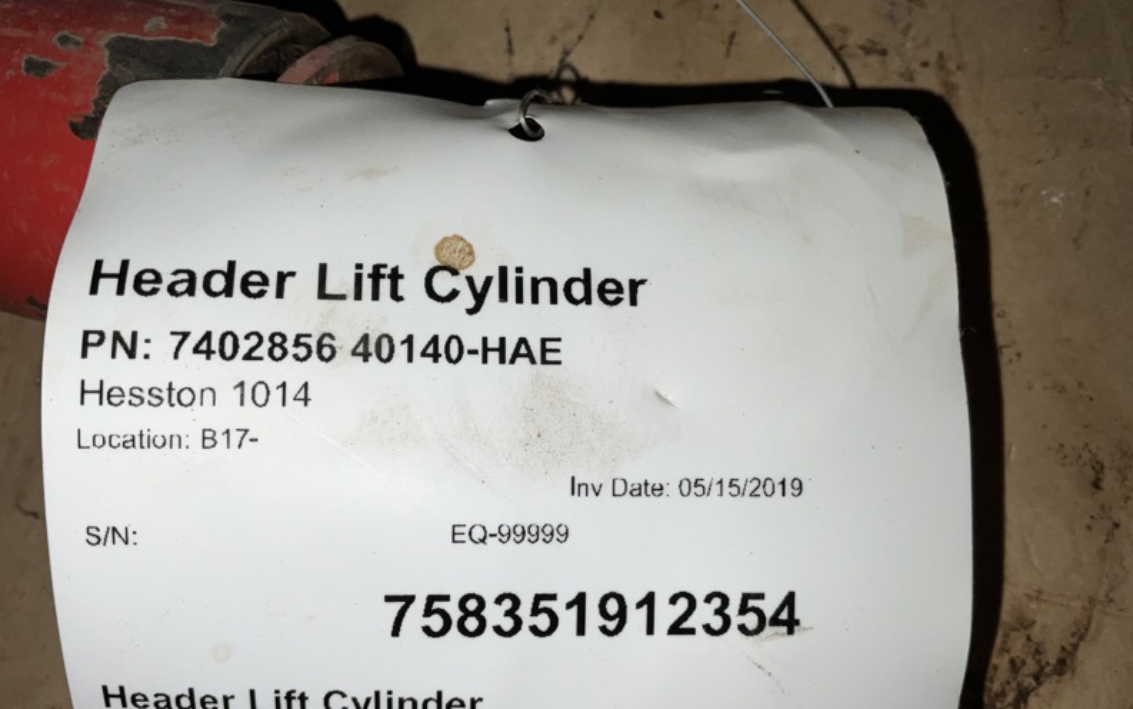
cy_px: 385
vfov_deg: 40.6
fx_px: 957
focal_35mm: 31
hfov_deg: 61.2
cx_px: 564
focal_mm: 3
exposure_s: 1/929
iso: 16
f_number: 1.8
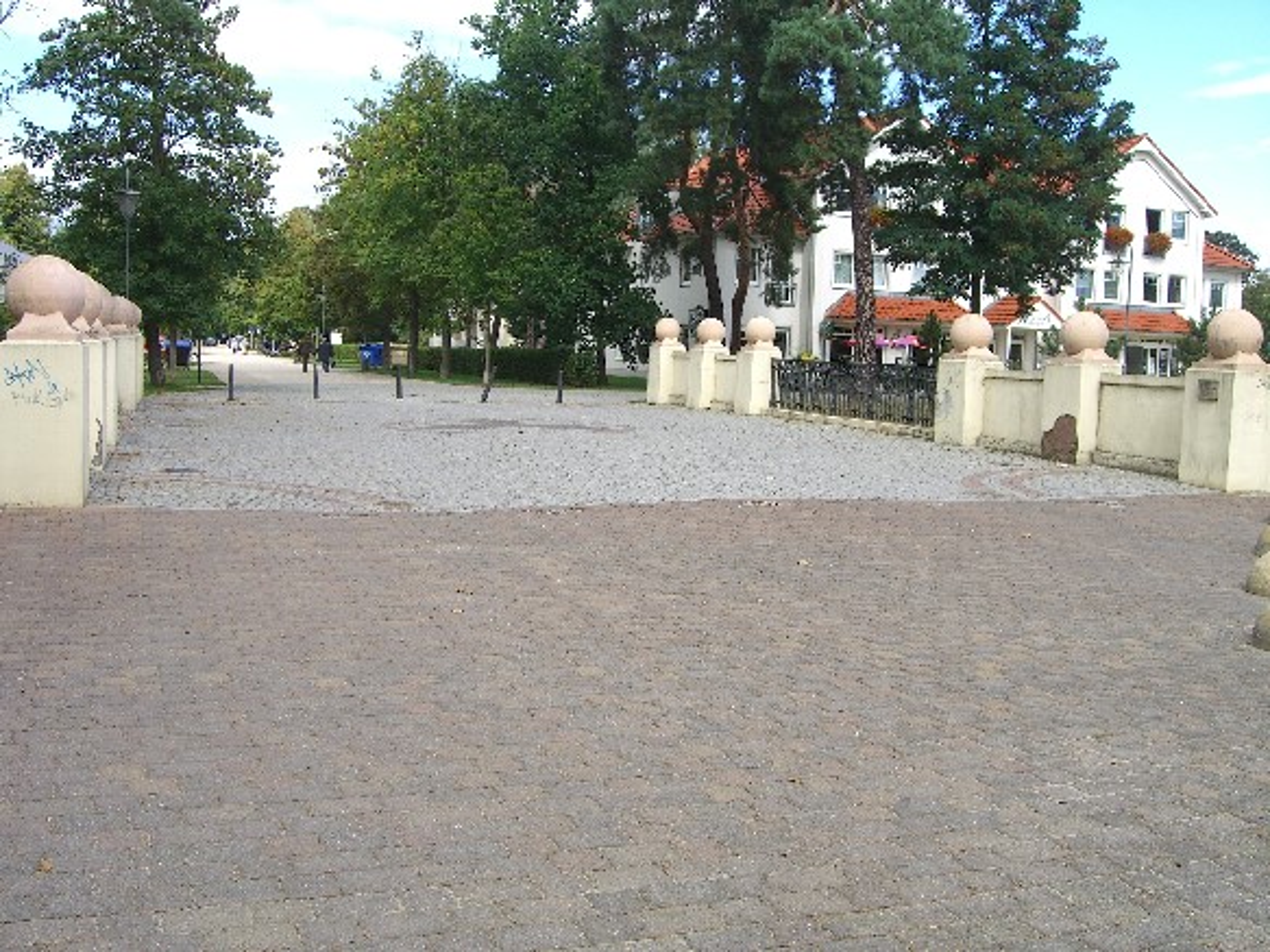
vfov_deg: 37.7
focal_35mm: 38
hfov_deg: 49.0
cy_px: 476
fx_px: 1394
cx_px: 635
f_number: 4
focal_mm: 7.9
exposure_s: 1/250
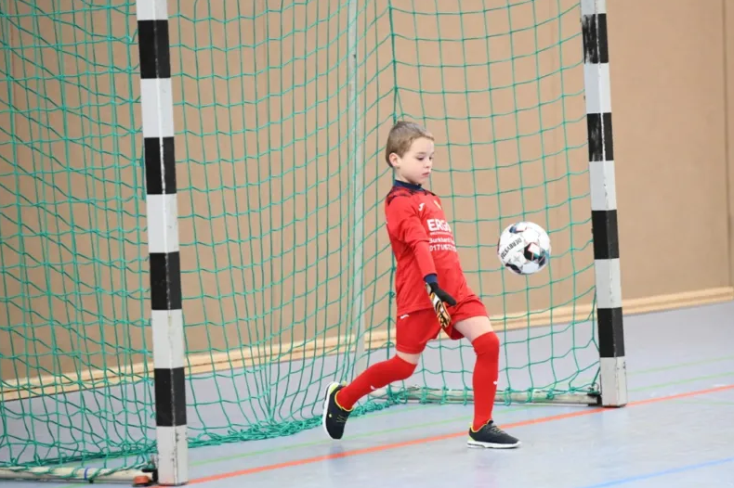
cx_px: 434
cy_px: 267
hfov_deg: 10.2
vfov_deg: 6.8
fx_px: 4096
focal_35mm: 201
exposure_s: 1/640
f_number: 2.8
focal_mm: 155
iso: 8000
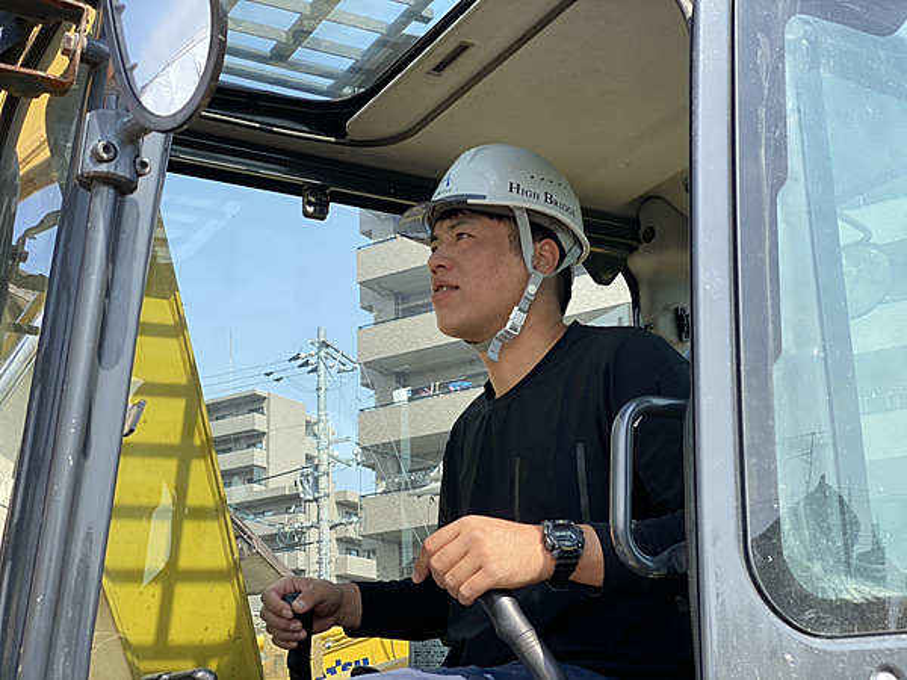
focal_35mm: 52
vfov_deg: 28.0
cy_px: 340
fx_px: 1362
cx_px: 454
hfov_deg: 36.8
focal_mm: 6
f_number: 2
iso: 20
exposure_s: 1/421
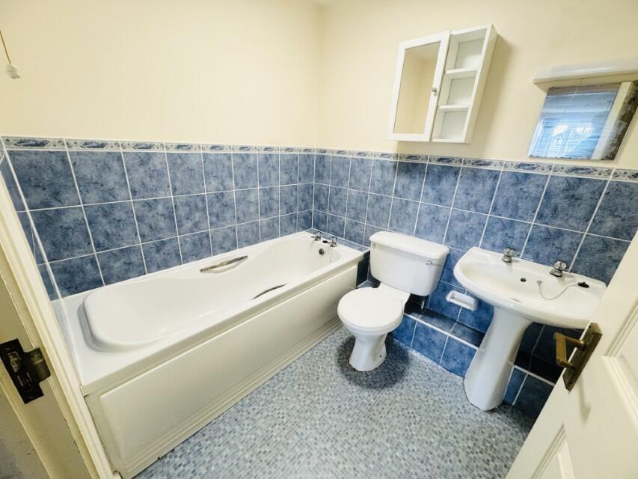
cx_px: 319
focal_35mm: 14
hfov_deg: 102.1
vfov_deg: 85.7
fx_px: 258
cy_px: 240
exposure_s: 1/50
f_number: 2.2
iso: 160
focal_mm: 2.22
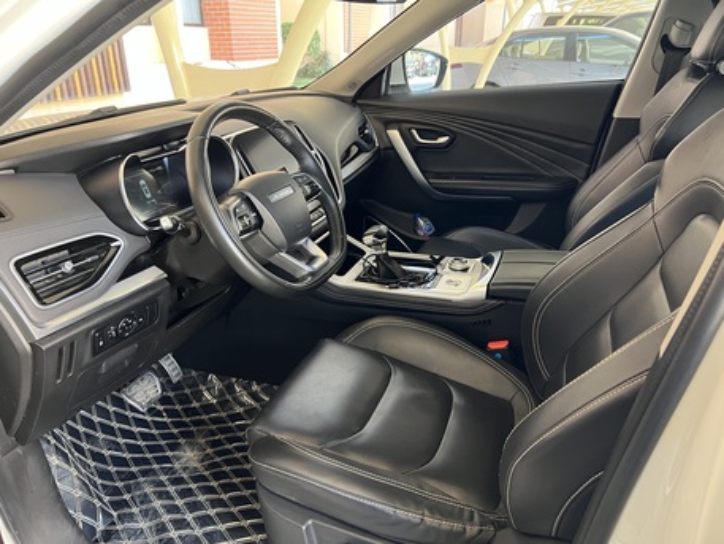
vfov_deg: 53.1
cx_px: 362
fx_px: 544
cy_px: 272
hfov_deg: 67.3
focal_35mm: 26
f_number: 1.5
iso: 200
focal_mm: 5.7
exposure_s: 1/60
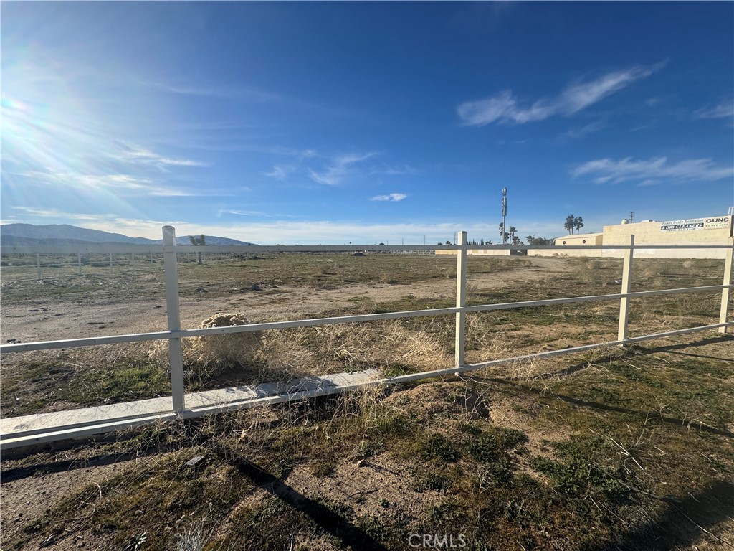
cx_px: 367
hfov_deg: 102.1
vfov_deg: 85.7
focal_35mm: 14
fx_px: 297
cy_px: 276
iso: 50
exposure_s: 1/2770
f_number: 2.2
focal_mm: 2.22
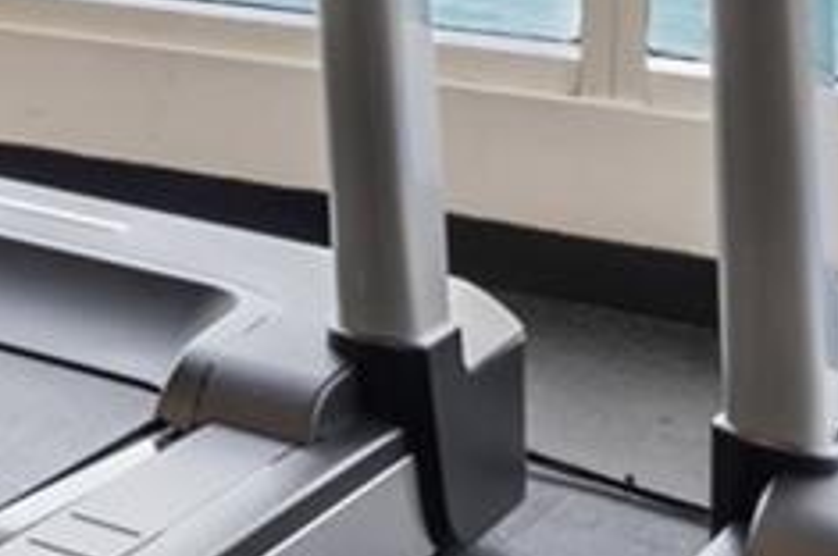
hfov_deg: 11.4
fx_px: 2534
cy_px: -538
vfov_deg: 11.4
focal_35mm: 109
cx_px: -1658
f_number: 9
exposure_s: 1/2
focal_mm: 16
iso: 250
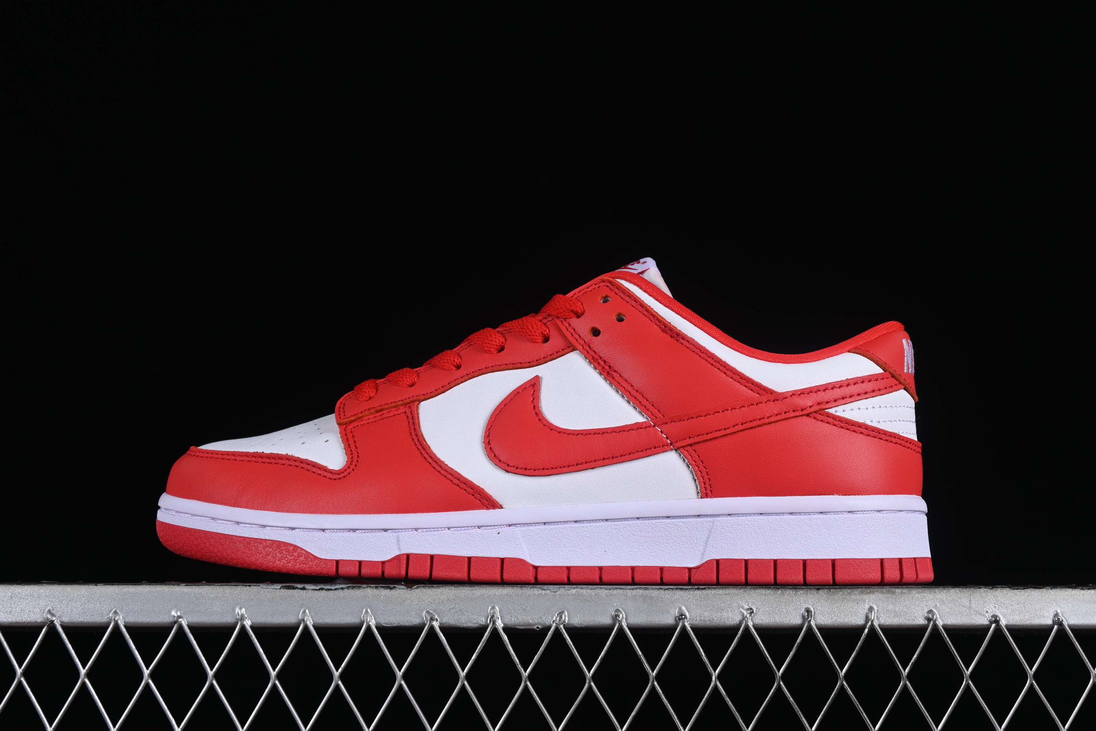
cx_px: 548
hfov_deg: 27.0
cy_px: 366
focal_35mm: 75
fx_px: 2283
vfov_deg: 18.2
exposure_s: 1/80
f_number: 8
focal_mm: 50
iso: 160
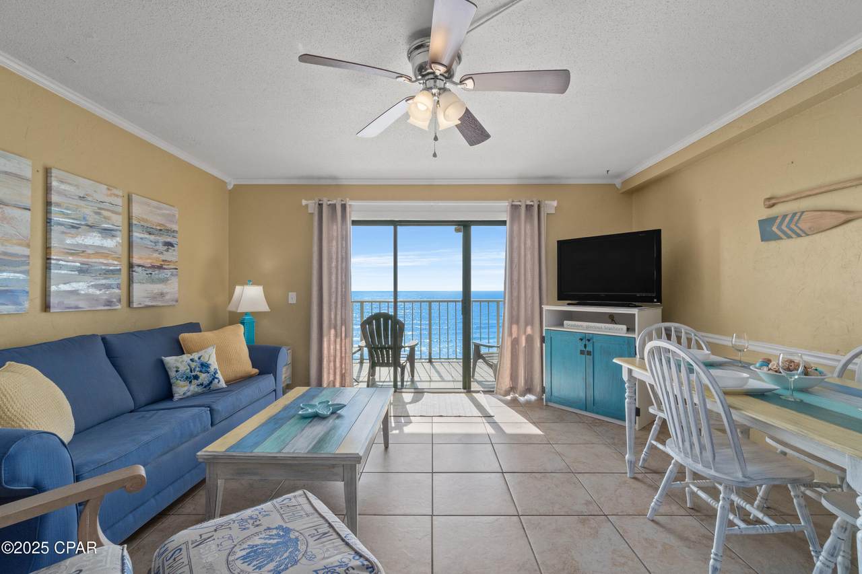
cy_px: 287
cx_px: 431
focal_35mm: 15
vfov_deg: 77.3
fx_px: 359
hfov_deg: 100.4
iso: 400
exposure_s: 1/50
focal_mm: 10
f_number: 9
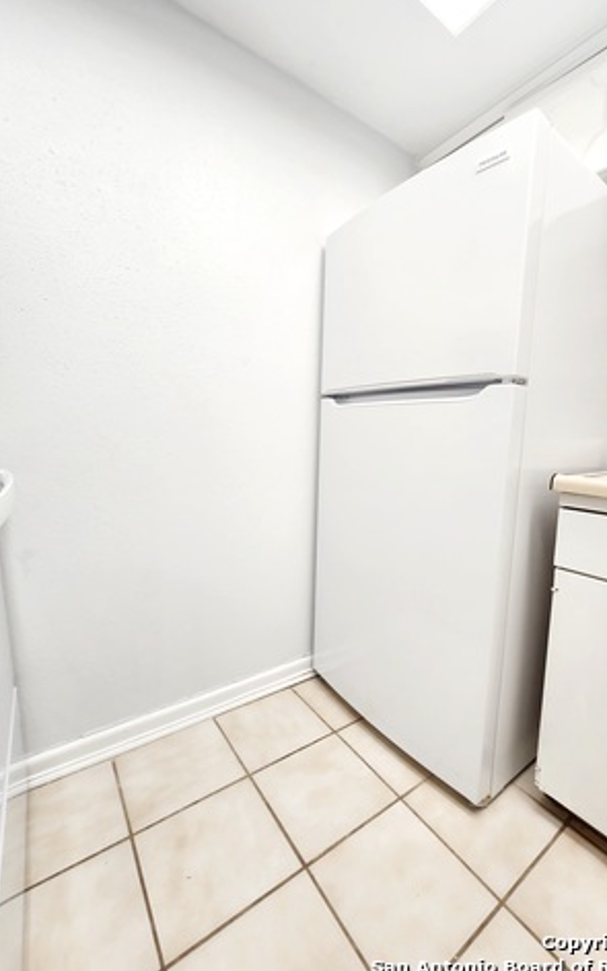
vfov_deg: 105.3
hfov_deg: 78.4
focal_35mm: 14
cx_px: 335
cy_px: 486
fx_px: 371
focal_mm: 2.2
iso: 80
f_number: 2.2
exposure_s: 1/60.2
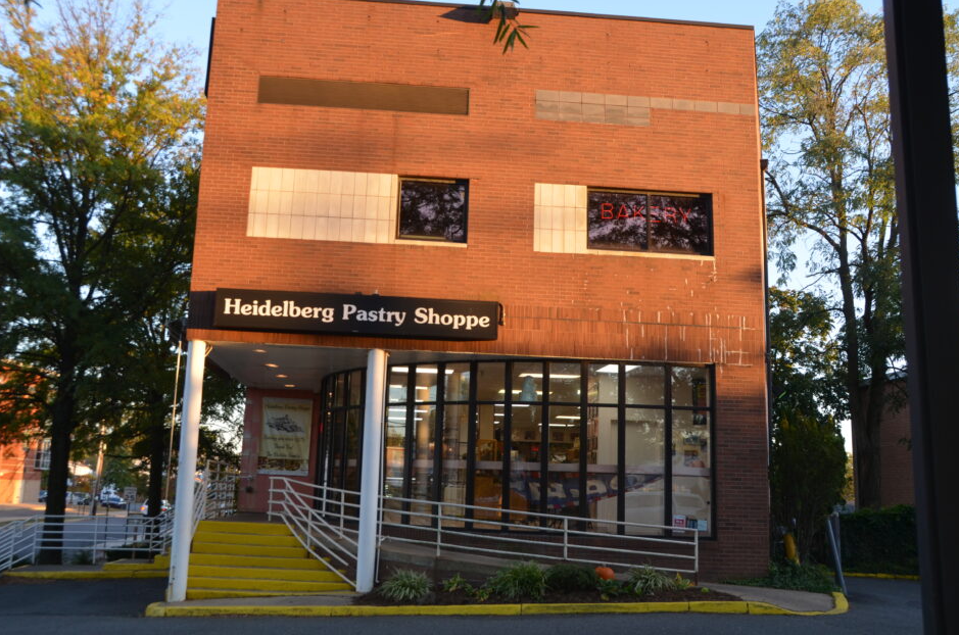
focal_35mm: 36
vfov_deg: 36.7
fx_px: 957
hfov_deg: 53.2
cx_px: 448
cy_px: 295
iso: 320
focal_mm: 22
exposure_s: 1/125
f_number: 5.6
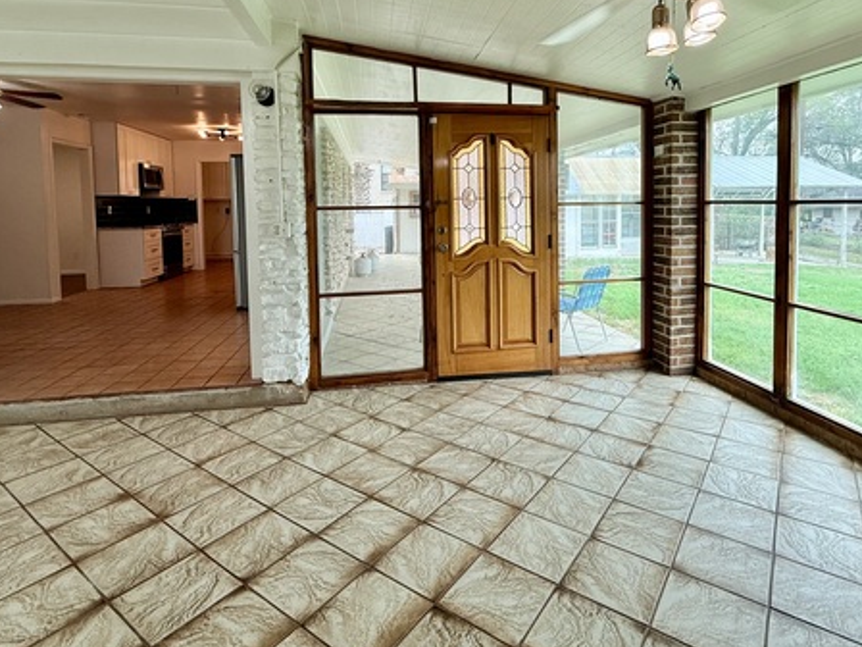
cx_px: 468
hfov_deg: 81.6
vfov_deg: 64.8
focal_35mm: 20
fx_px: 498
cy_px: 233
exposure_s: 1/140
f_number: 2.2
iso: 50
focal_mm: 2.22
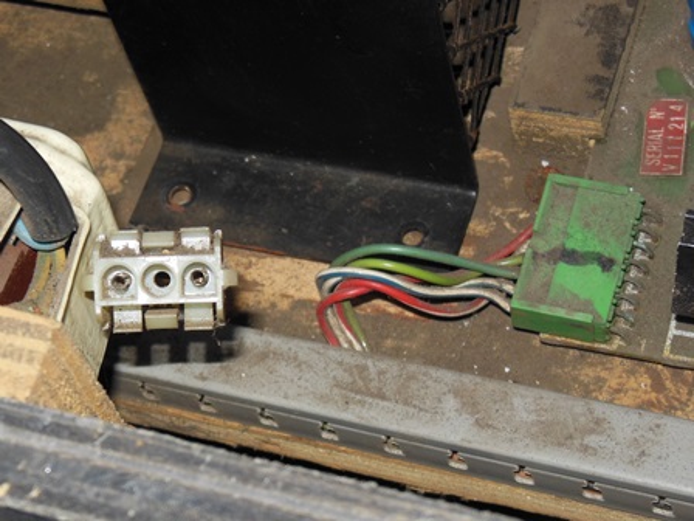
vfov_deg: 22.3
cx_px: 347
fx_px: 1323
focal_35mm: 66
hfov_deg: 29.4
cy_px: 260
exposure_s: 1/60
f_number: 4.3
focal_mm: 11.7
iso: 125
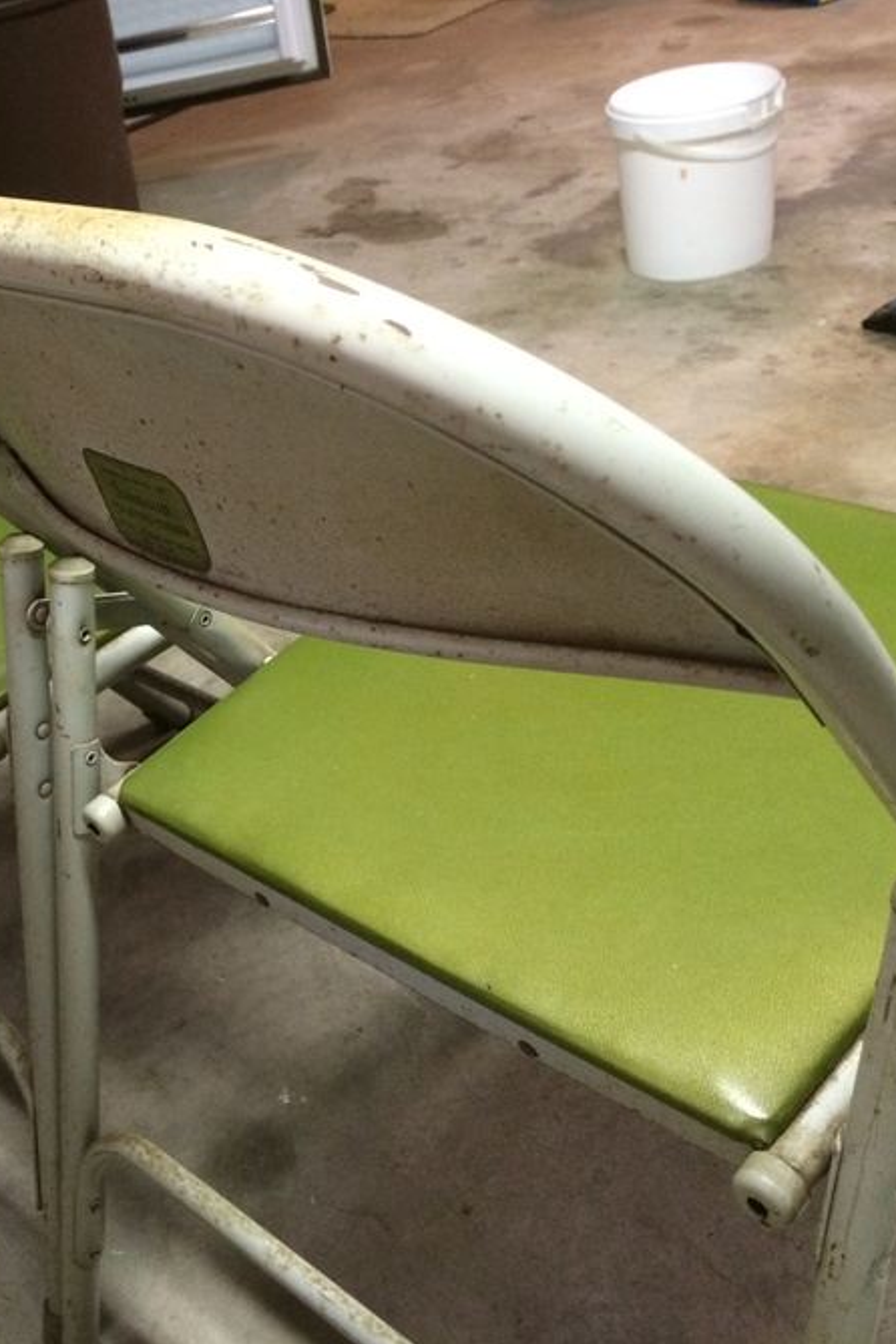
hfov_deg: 31.2
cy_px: 676
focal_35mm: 42
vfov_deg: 46.4
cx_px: 203
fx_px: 1568
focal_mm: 4.12
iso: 320
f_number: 2.2
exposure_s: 1/17
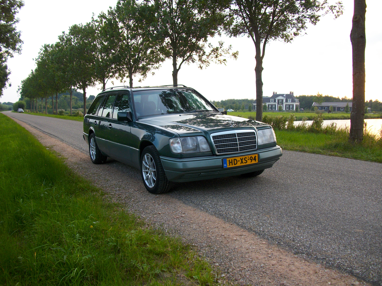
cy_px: 143
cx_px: 191
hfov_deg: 54.0
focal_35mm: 34
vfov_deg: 41.8
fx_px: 375
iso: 80
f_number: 2.9
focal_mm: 5.7
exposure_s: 1/122
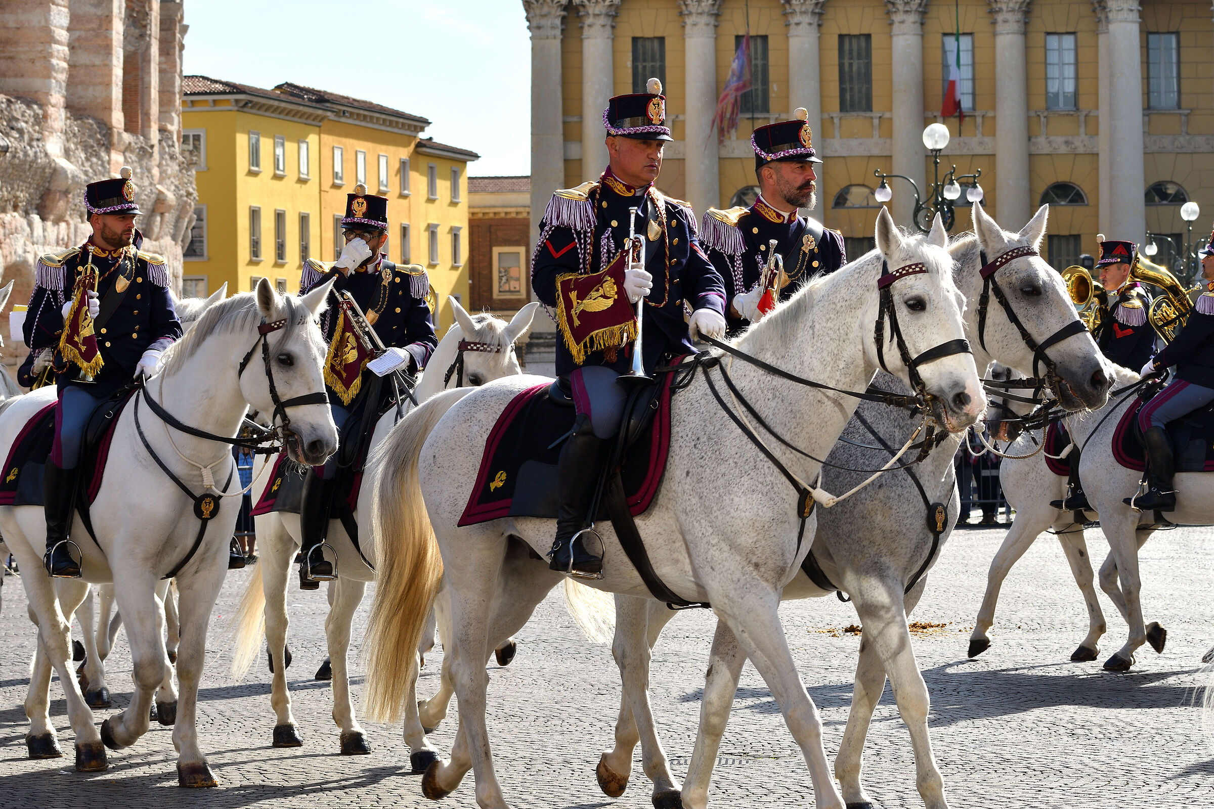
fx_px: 3541
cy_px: 404
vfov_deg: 13.0
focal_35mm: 105
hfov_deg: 19.5
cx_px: 607
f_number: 8
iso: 100
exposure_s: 1/320
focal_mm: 70
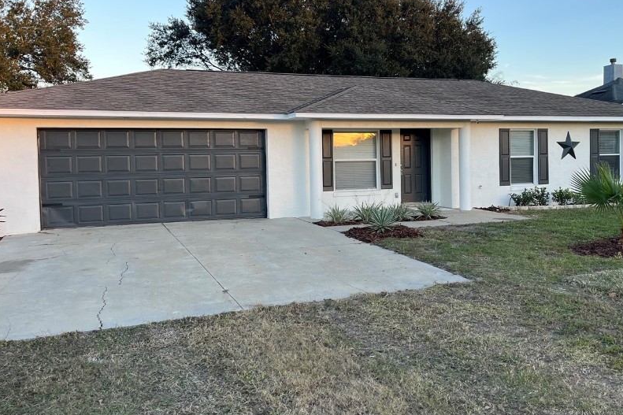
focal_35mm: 35
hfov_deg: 54.4
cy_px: 180
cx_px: 337
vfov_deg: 37.8
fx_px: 606
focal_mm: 5.1
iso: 40
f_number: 1.6
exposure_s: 1/198
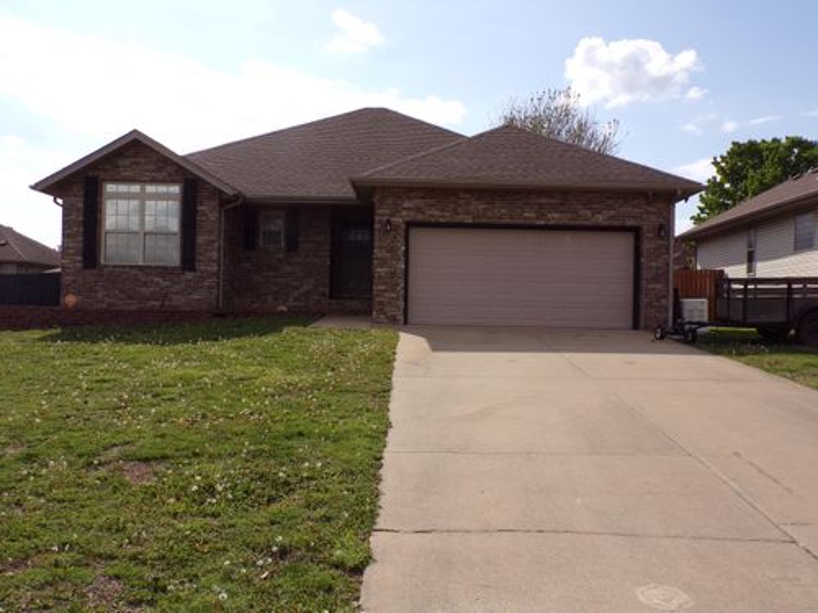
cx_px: 409
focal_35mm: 32
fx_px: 756
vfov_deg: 44.2
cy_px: 306
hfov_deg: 56.8
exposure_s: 1/1000
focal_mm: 5.8
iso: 80
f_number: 4.8
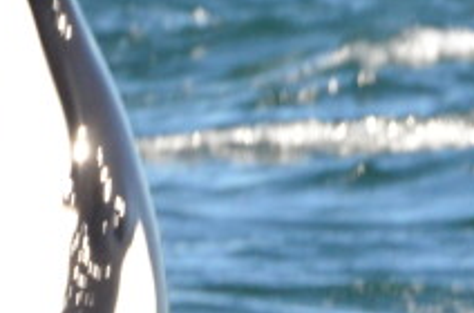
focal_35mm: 4354
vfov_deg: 0.3
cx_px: -103
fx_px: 57157
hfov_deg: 0.5
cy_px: -13
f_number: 10
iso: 1600
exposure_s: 1/1600
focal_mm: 600
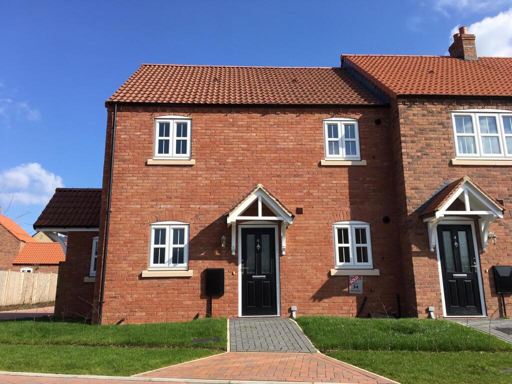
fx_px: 429
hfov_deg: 61.7
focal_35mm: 29
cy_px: 192
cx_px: 256
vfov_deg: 48.2
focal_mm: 4.15
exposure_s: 1/1148
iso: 25
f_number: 2.2
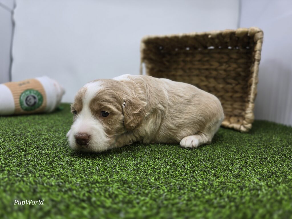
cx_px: 146
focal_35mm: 23
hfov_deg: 73.9
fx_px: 194
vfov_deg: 58.9
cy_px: 110
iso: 50
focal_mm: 6.3
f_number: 1.7
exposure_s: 1/120
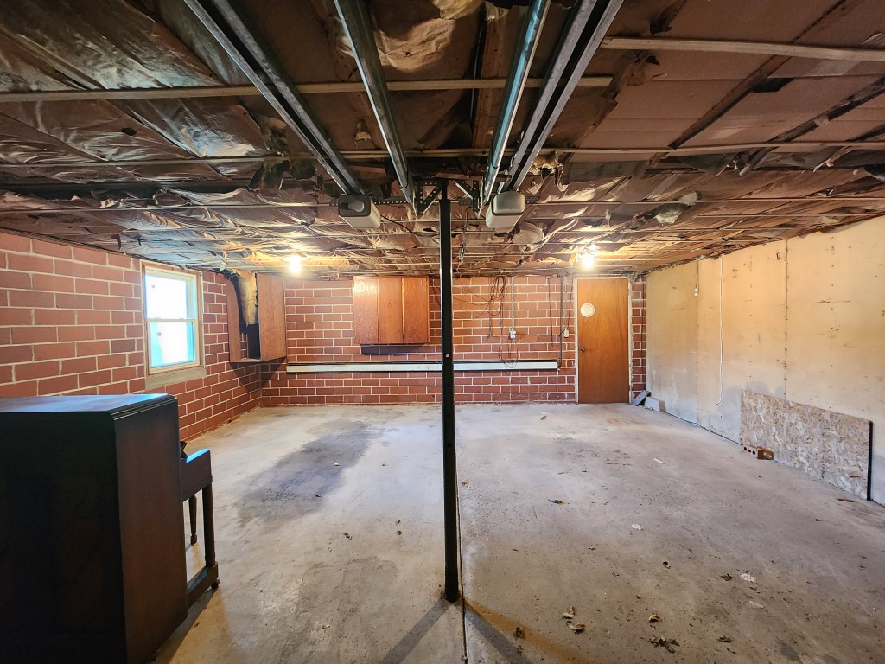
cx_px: 442
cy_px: 332
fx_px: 332
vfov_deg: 89.9
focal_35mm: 13
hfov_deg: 106.2
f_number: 2.2
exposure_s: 1/24
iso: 800
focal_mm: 2.2
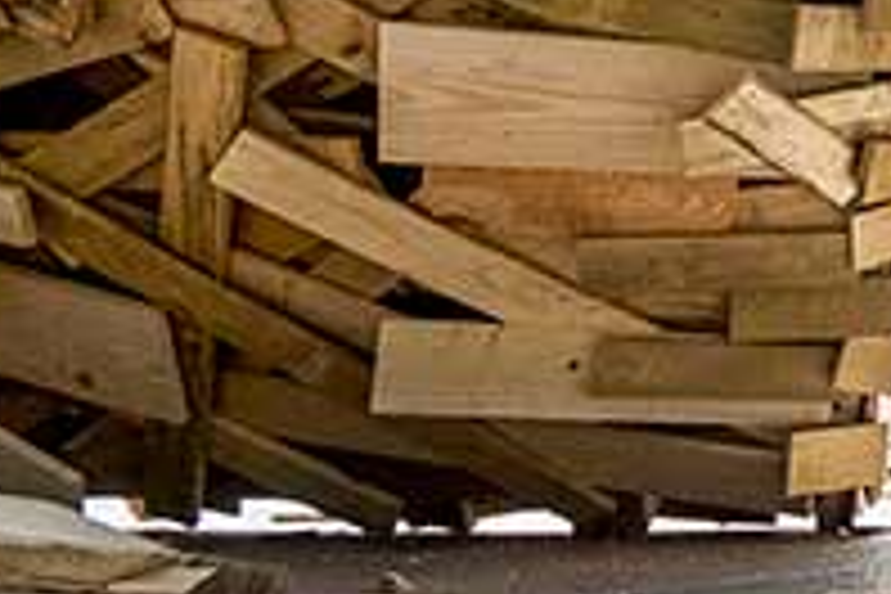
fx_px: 1089
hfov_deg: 34.7
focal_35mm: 44
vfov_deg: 27.0
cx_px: 1089
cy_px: -115
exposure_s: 1/500
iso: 400
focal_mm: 10
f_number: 3.5
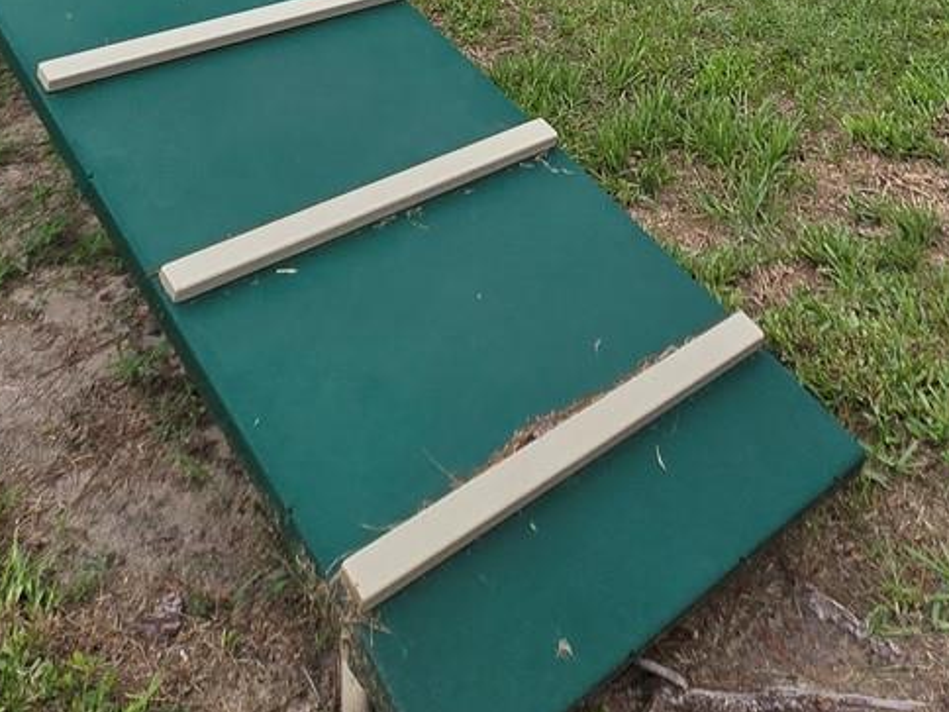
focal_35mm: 43
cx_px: 567
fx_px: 1179
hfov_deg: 43.6
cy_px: -386
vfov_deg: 24.8
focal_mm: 2.2
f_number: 2.2
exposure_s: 1/2111
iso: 50
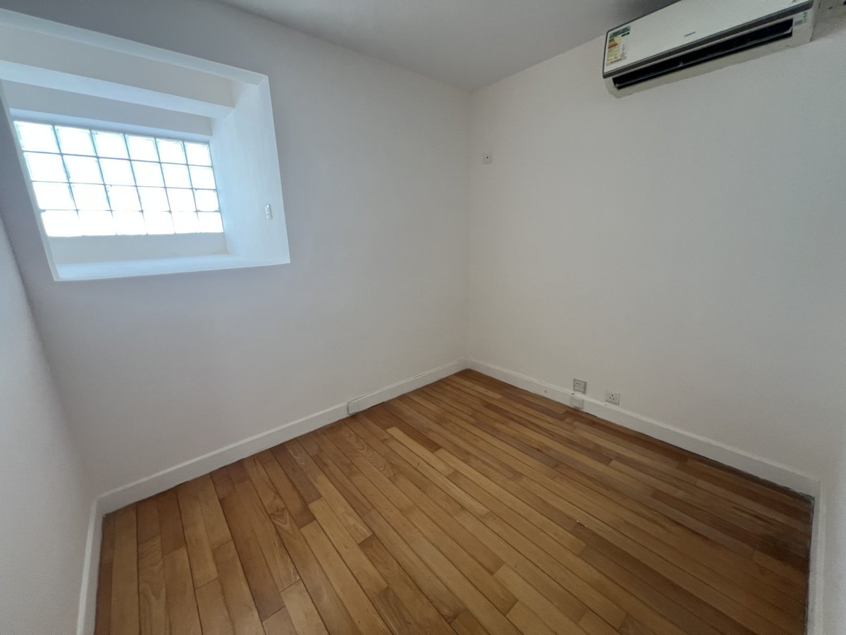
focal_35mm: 13
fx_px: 318
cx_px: 423
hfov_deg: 106.2
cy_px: 318
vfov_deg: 89.9
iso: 200
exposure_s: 1/99
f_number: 1.8
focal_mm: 1.57
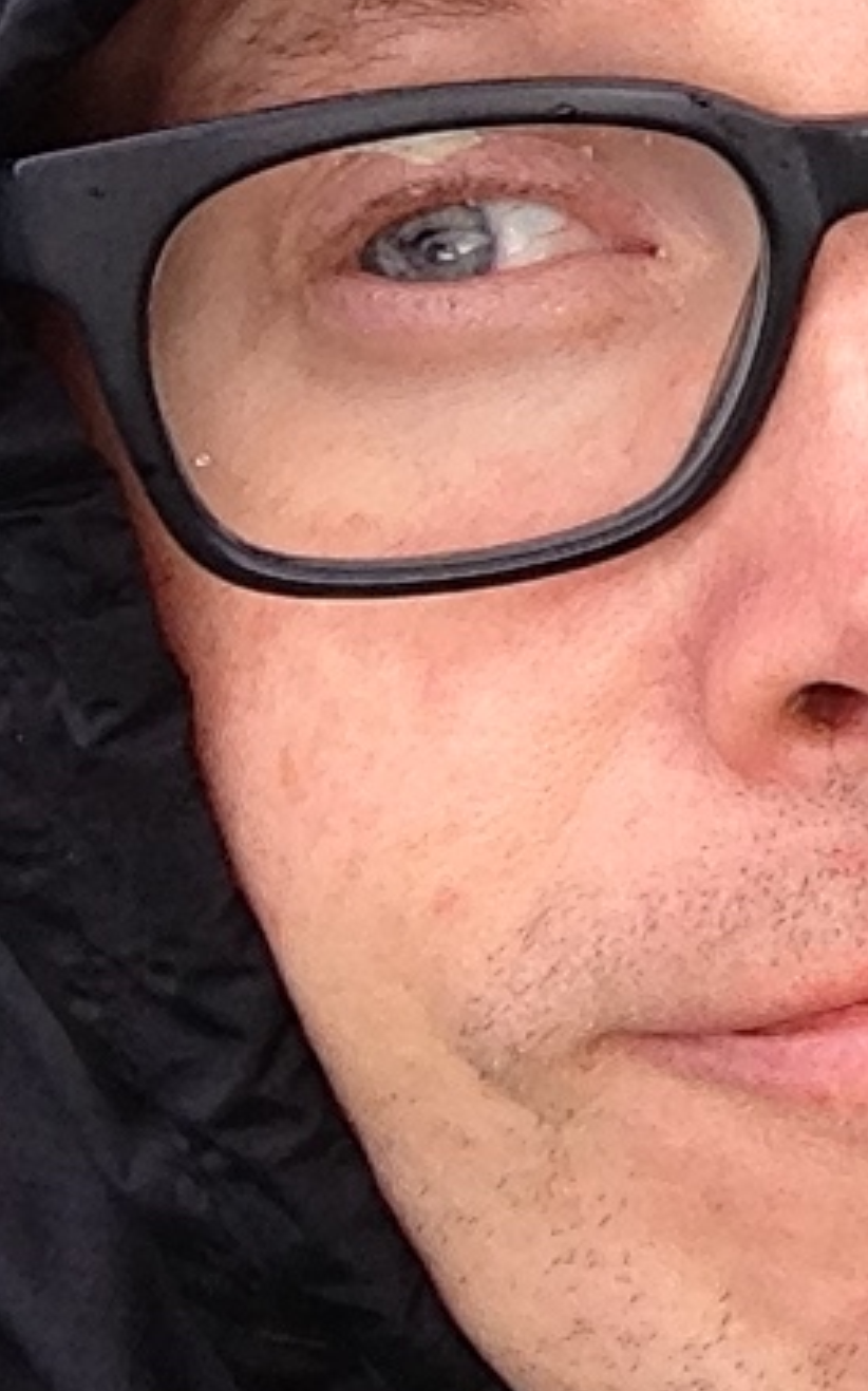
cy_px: -70
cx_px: 1818
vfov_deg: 19.7
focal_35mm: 102
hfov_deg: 11.4
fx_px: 3864
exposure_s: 1/253
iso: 50
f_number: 2.4
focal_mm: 2.15
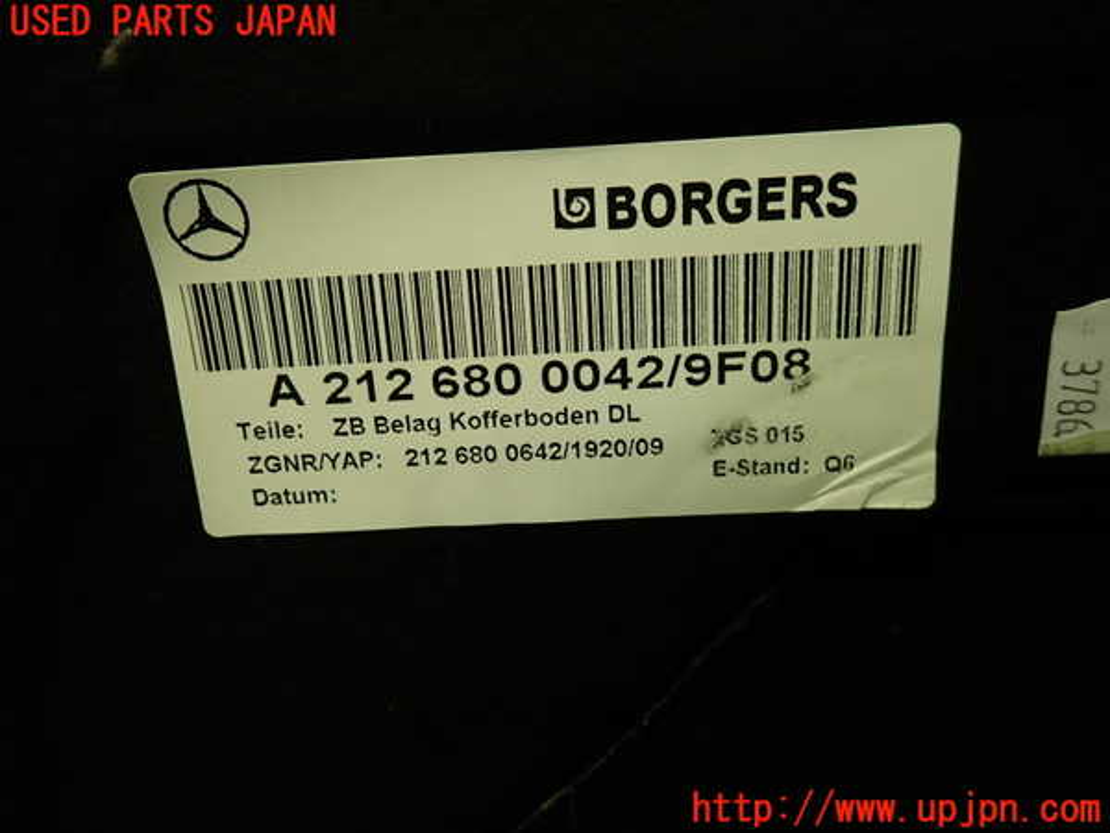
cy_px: 416
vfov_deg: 54.9
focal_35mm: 25
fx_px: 802
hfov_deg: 69.4
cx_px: 555
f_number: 2
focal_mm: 4.5
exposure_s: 1/80
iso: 100
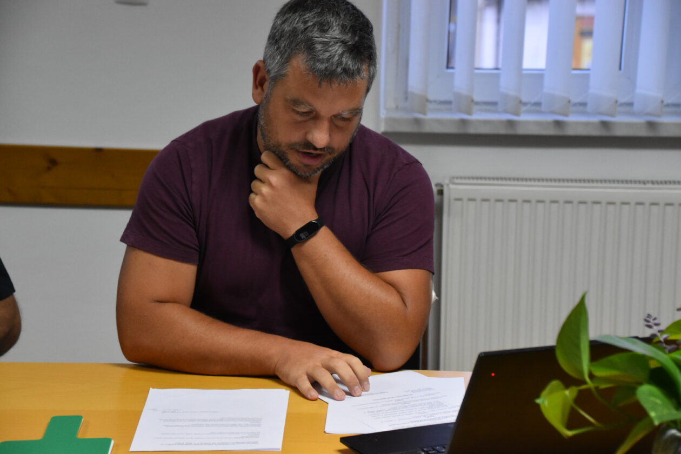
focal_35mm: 98
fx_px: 1844
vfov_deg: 14.0
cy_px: 227
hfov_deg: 20.9
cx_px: 340
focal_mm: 65
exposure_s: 1/125
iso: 2200
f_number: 5
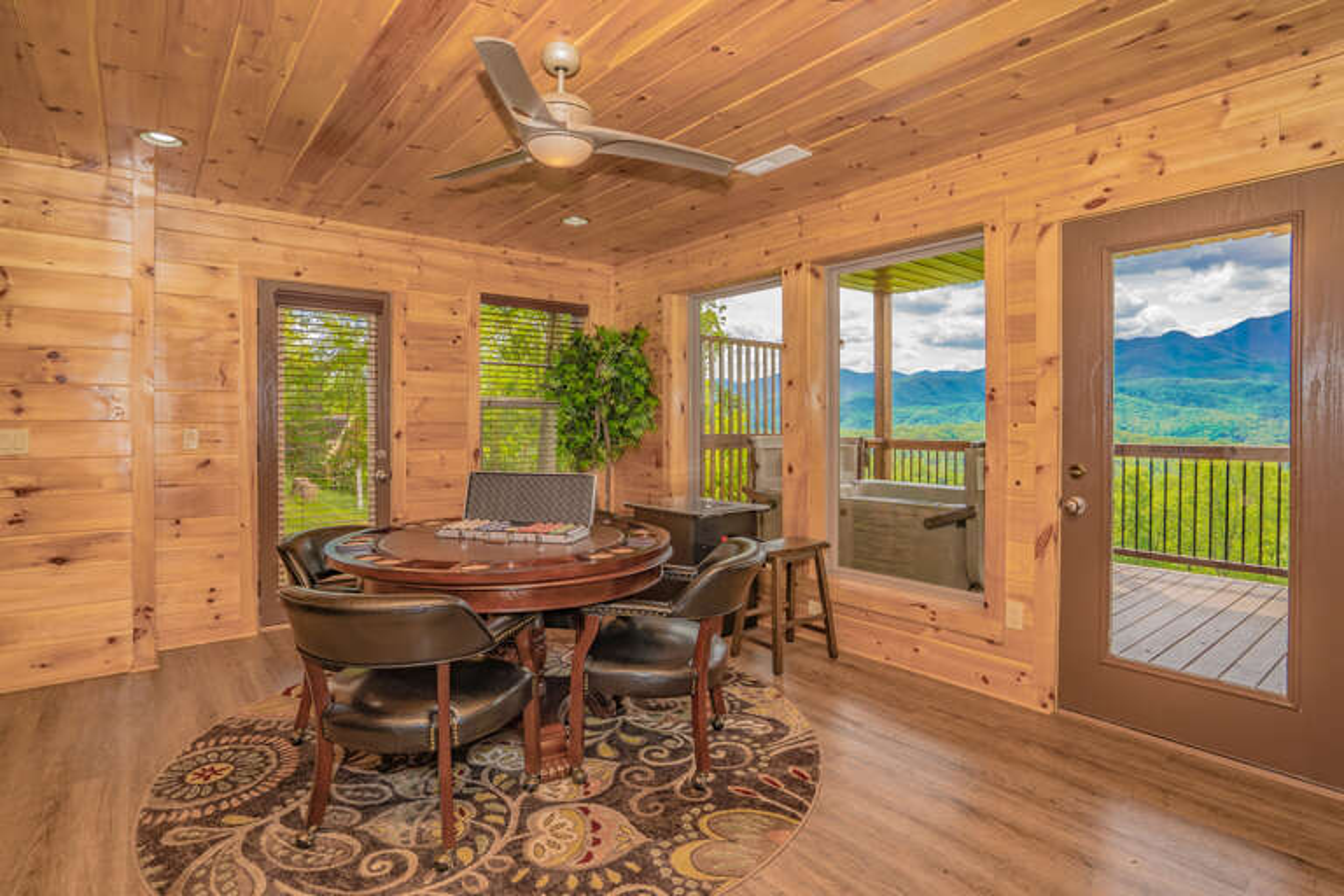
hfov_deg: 93.3
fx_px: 635
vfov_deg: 70.4
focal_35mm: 17
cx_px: 672
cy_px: 448
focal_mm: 17
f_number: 8
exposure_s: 1/200
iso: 400
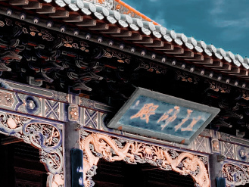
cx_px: -57
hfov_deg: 18.2
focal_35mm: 102
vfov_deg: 14.5
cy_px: 53
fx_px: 734
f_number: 1.8
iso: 20
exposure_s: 1/1043
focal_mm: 3.99
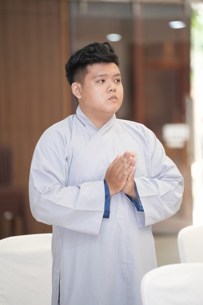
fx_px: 1269
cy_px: 152
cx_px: 102
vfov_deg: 13.7
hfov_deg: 9.1
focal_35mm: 150
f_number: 2.8
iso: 4000
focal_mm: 150
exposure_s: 1/200
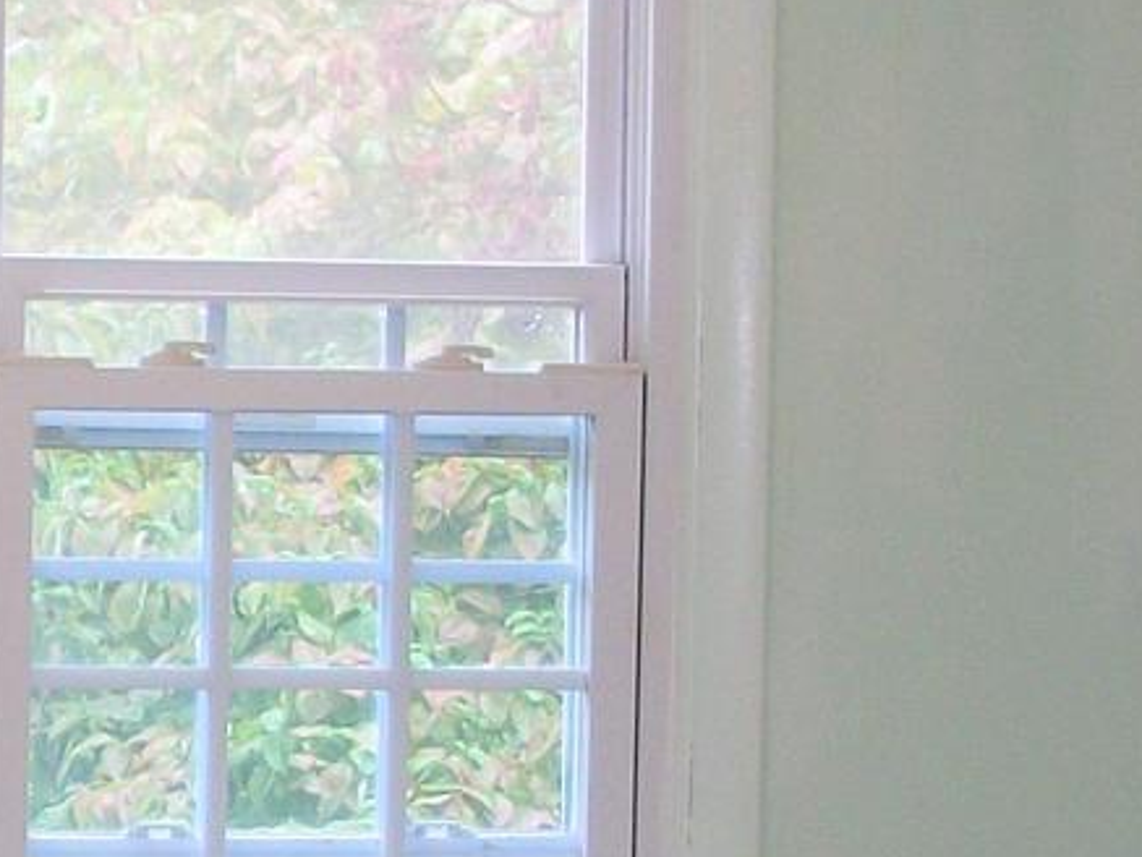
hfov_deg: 11.7
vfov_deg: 9.0
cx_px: -353
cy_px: 907
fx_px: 5412
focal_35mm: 164
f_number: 3.1
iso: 80
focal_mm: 6.3
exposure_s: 1/30
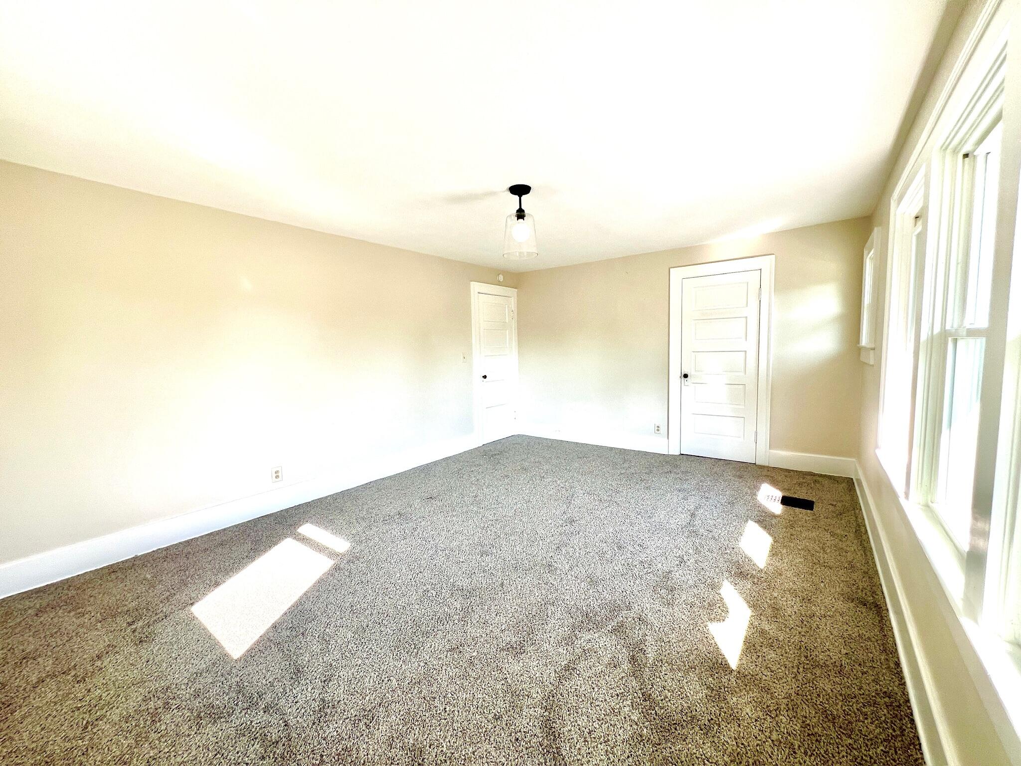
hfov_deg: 106.2
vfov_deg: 89.9
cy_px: 383
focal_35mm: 13
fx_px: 383
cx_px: 510
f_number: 1.8
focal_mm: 1.57
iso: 40
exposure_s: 1/99
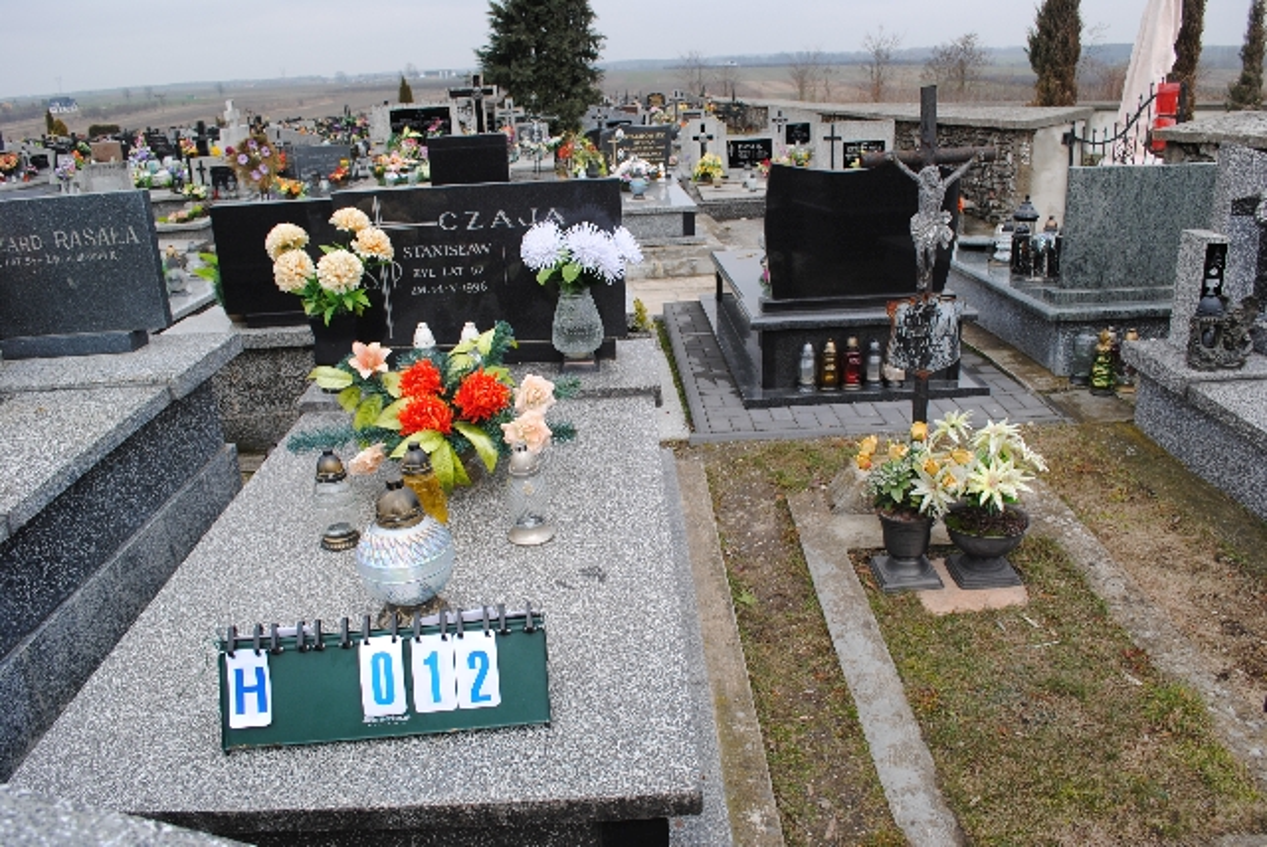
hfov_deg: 67.3
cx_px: 634
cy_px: 424
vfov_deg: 48.0
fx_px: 951
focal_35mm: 27
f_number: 6.3
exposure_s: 1/160
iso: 100
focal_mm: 18
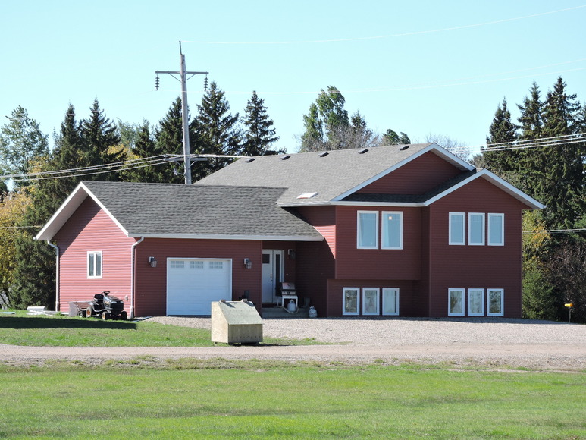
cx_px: 293
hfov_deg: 11.0
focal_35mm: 180
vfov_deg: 8.3
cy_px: 220
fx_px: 3048
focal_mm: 32.2
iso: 100
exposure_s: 1/250
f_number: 5.3
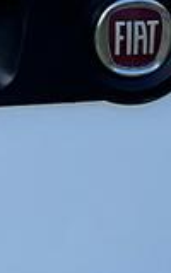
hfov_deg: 5.6
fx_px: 1722
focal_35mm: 231
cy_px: -80
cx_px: -171
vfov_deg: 8.9
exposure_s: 1/792
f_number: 1.8
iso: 25
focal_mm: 3
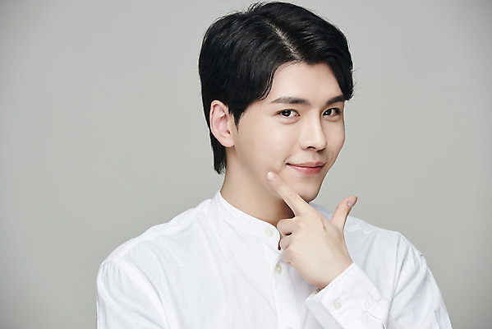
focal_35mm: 200
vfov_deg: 6.9
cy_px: 164
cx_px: 246
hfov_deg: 10.3
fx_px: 2735
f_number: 8
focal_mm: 200
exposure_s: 1/125
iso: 64
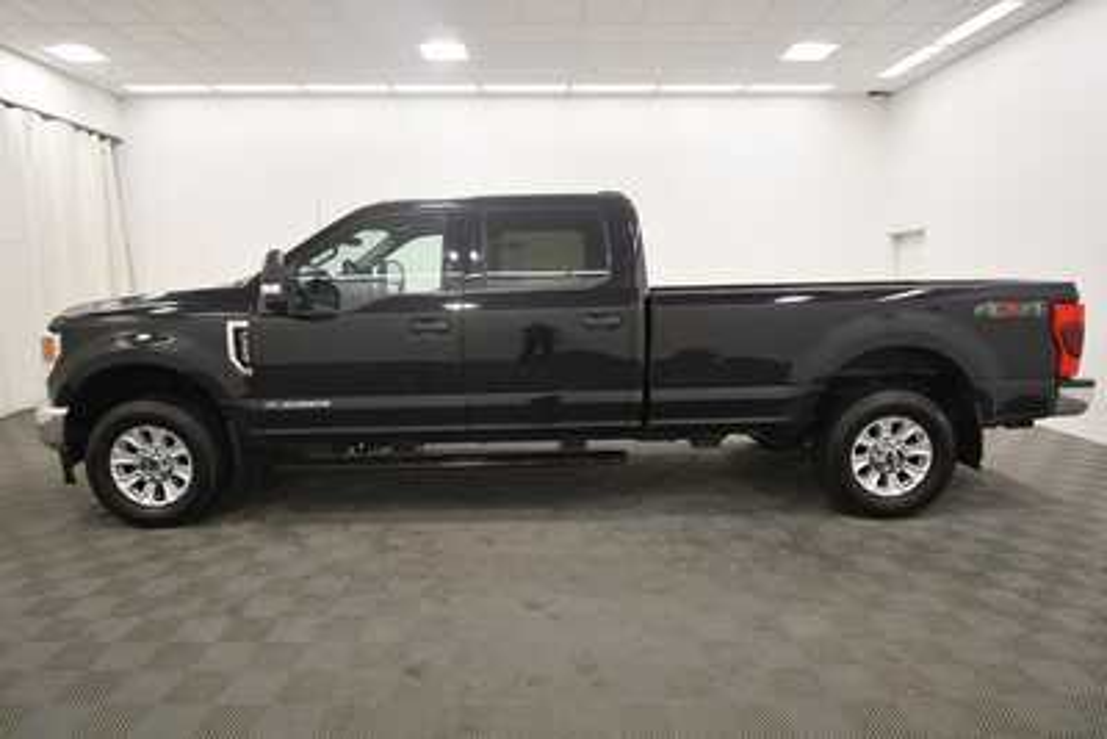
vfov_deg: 59.5
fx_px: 646
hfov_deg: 81.2
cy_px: 370
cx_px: 554
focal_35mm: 21
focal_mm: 14
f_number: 5
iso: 800
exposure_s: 1/160
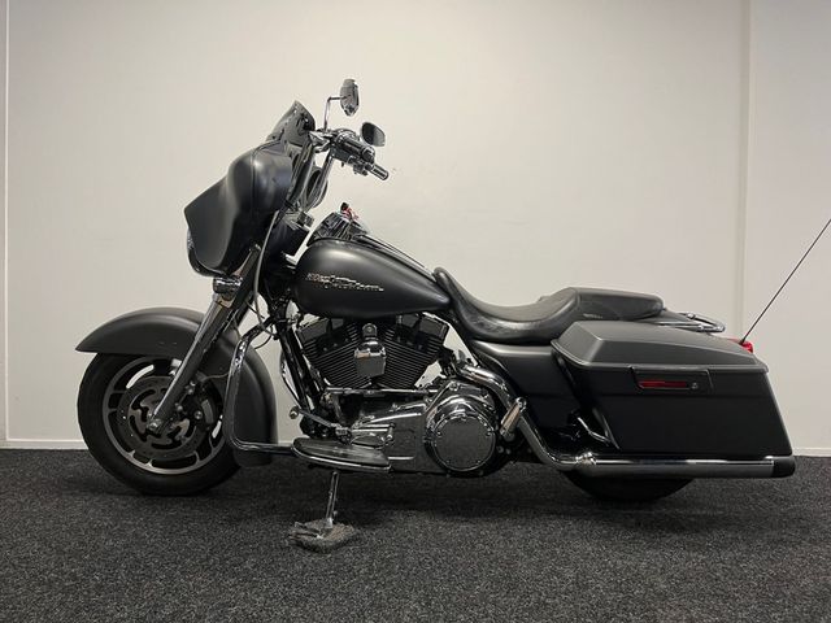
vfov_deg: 53.1
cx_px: 416
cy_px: 312
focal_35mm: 26
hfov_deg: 67.3
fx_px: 624
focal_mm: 5.1
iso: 80
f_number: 1.6
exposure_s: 1/50
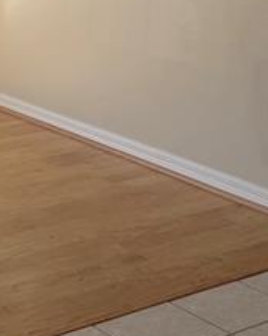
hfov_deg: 13.7
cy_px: -121
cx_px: 147
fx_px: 1111
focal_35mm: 112
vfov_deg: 16.1
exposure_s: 1/189
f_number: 1.78
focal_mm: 6.76
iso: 100
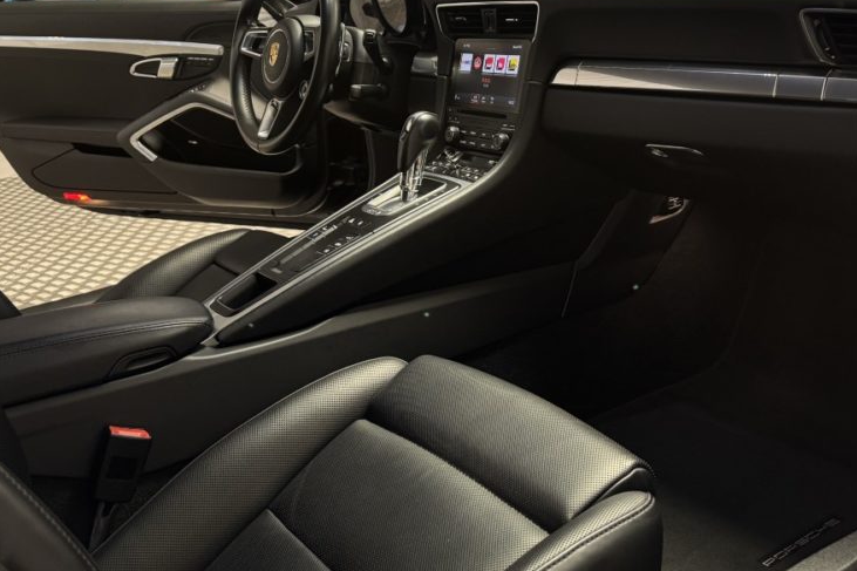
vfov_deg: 31.2
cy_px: 67
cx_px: 438
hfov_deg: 47.4
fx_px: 976
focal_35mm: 41
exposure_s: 1/50
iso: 320
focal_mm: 6.76
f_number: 1.78
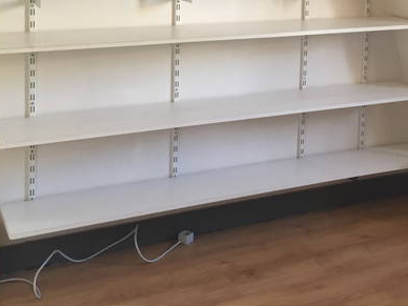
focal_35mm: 59
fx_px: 695
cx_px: 270
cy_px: 0
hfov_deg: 32.4
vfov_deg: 23.8
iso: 100
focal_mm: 4.15
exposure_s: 1/33
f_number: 2.2
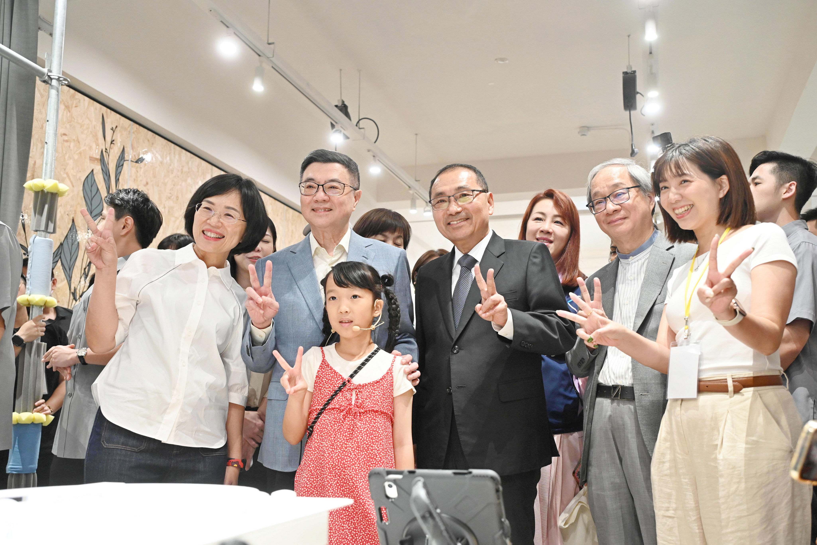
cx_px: 408
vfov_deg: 41.7
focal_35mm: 32
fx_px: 715
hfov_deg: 59.5
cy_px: 272
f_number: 4
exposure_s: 1/125
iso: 2000
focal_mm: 31.5
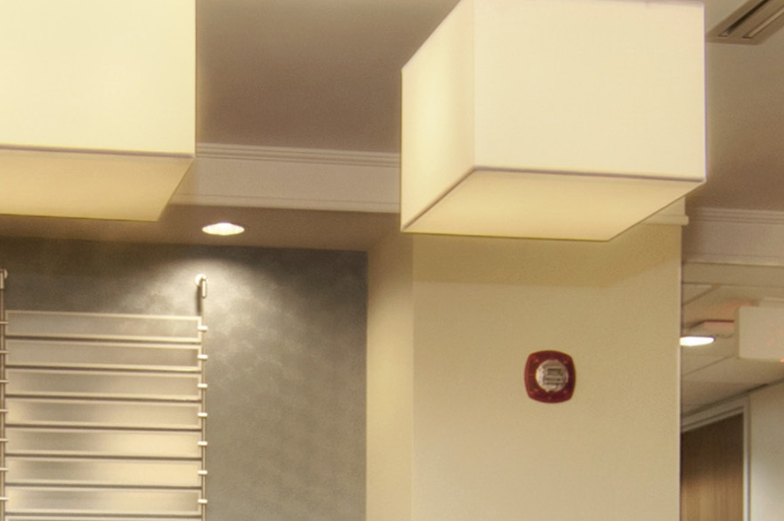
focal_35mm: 79
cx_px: 194
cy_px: 687
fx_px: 1727
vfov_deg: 16.2
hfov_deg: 25.3
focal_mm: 11
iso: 200
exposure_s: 1/2.5
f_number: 11
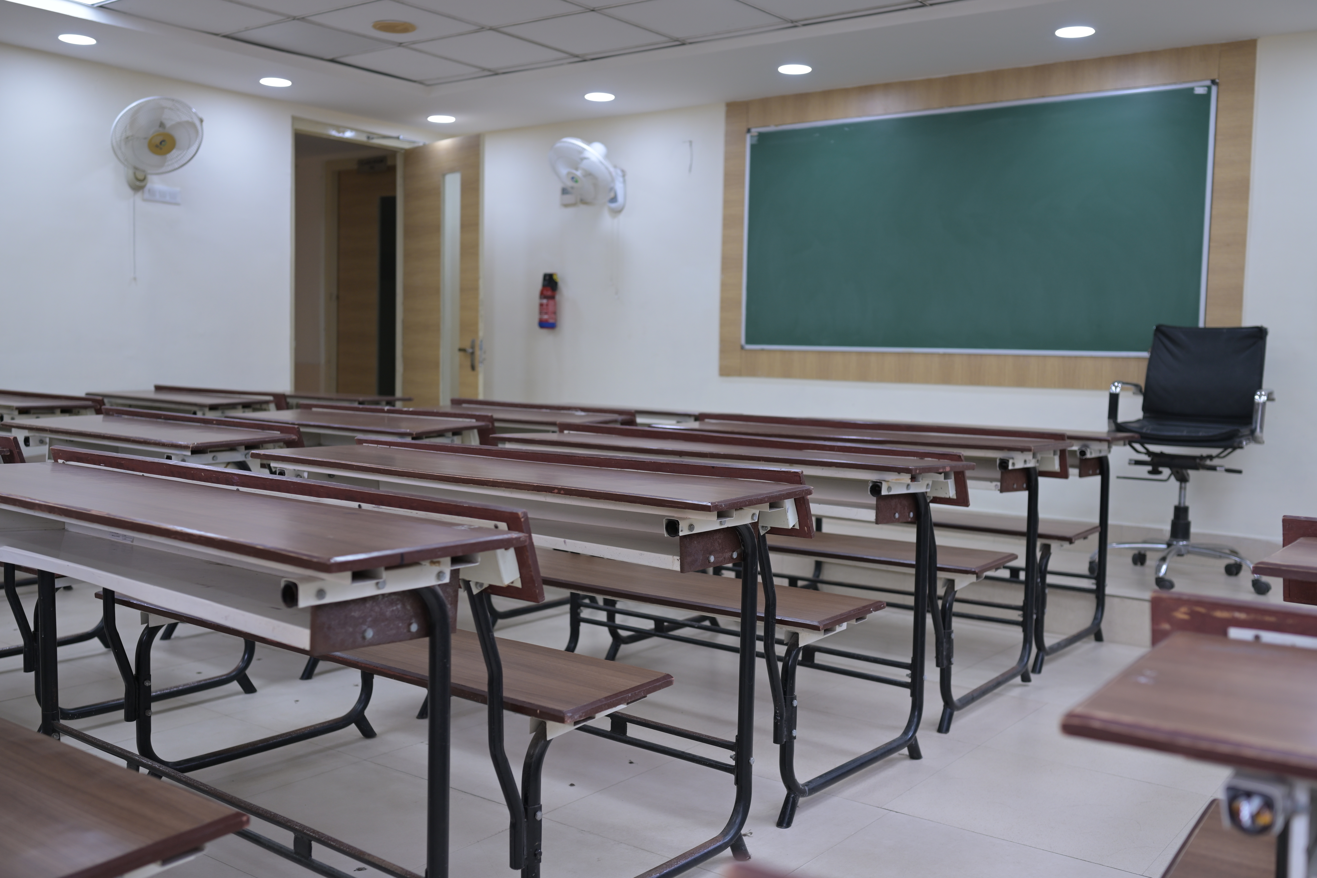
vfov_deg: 37.9
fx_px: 1280
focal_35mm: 35
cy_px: 439
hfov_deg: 54.4
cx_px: 658
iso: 250
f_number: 3.2
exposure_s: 1/100
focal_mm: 35
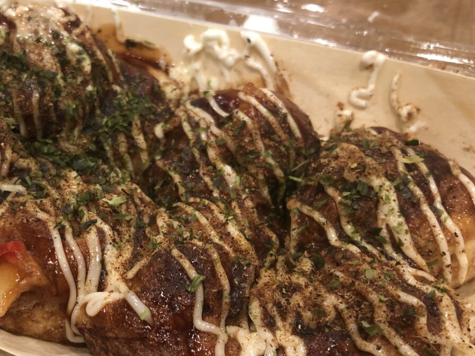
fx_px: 549
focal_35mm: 40
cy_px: 200
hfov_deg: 46.3
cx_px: 170
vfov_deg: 35.9
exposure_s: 1/20
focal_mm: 4
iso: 40
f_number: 1.8
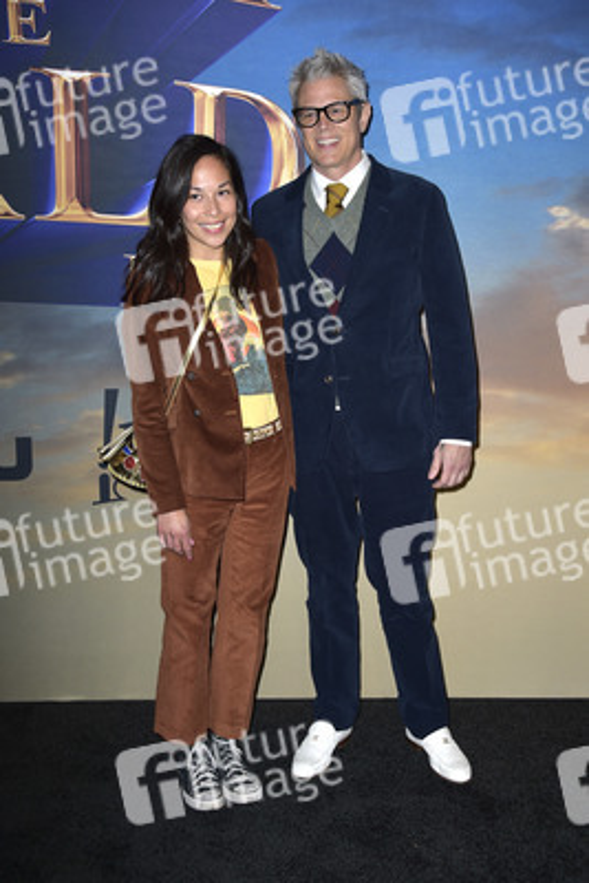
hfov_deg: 30.5
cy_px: 442
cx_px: 294
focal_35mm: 44
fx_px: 1079
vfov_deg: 44.5
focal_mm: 44
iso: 320
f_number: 6.3
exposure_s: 1/250
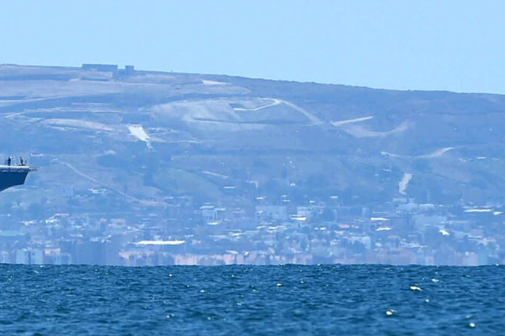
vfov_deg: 0.6
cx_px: -330
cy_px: 80
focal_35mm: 2305
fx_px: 32309
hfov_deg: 0.9
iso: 200
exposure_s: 1/640
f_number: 10
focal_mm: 600
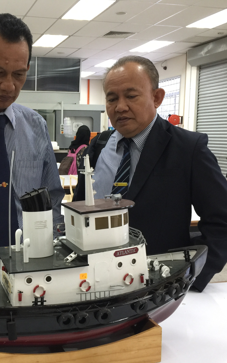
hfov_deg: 29.8
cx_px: 45
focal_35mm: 42
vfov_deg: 47.2
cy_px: 186
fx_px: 416
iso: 64
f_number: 2.2
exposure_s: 1/17
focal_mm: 4.15
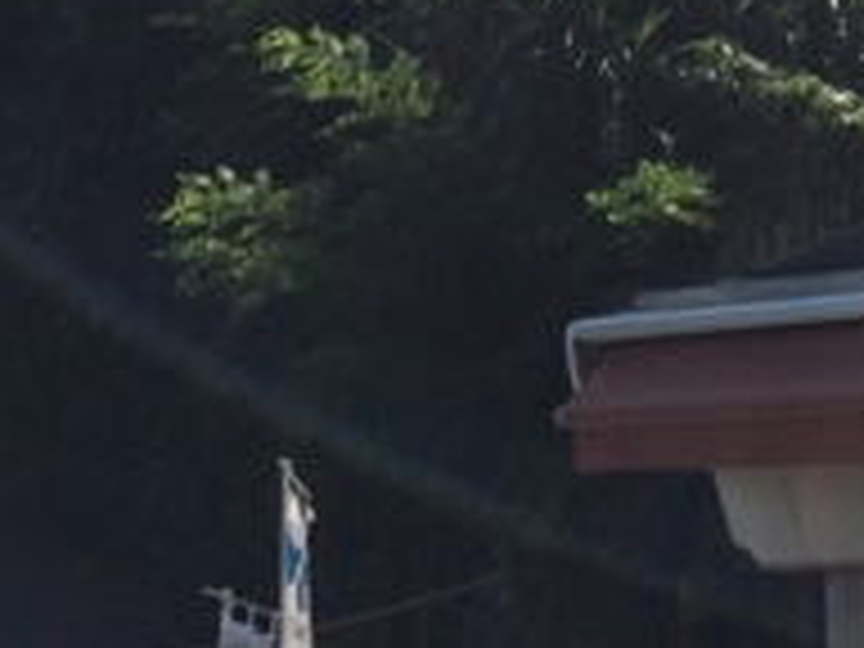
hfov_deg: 15.7
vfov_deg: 10.7
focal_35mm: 125
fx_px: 3120
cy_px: -693
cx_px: 644
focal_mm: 4.12
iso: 40
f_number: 2.2
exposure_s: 1/3425
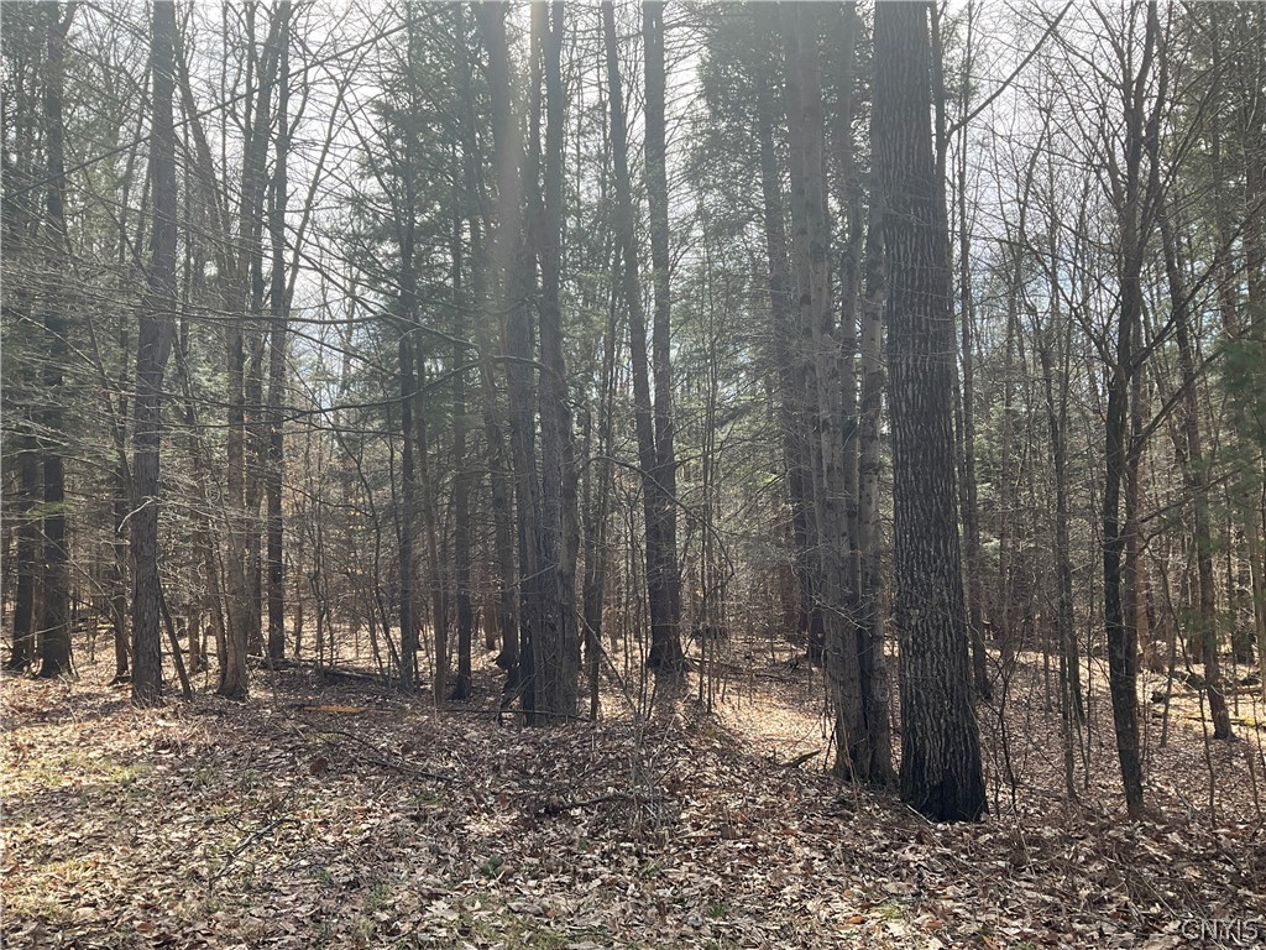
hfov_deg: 61.7
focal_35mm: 29
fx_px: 1061
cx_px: 633
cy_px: 475
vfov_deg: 48.2
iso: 25
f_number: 1.8
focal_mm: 3
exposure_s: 1/469
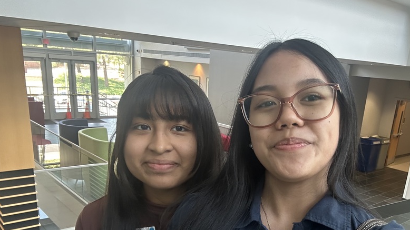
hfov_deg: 59.1
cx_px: 242
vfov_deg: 34.4
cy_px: 187
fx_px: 359
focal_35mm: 33
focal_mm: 2.69
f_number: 1.9
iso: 80
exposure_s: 1/60
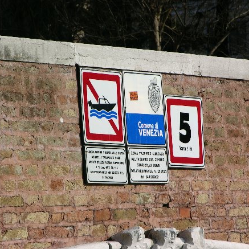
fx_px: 2702
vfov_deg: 5.3
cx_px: 134
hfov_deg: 5.3
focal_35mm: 332
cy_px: 124
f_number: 7.4
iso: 50
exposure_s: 1/230
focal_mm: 71.2
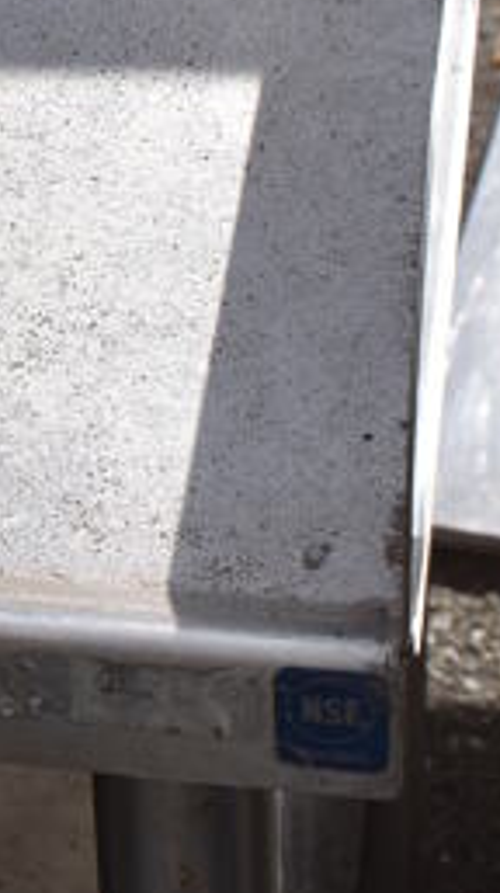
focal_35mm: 140
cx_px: -427
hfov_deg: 8.3
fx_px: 3306
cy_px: 85
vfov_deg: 15.2
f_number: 9
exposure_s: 1/800
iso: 200
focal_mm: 25
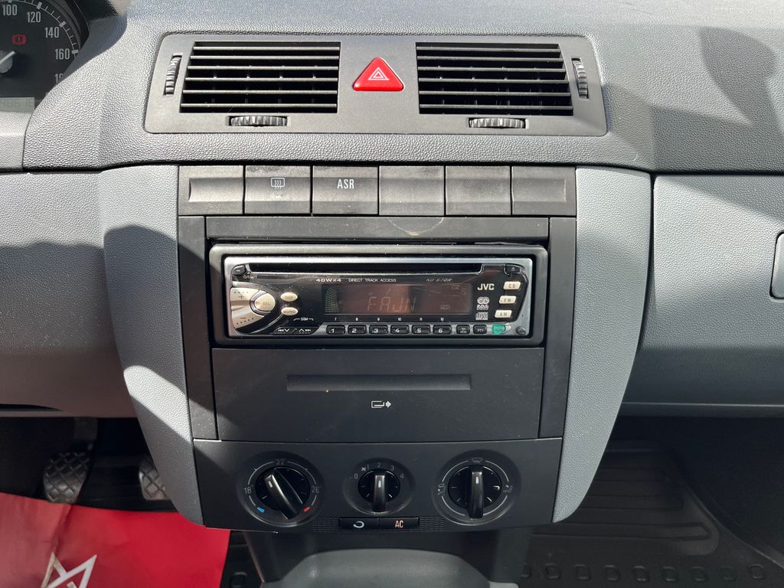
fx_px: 589
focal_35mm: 26
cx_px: 392
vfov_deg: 53.1
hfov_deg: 67.3
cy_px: 294
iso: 50
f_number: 1.6
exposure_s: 1/440
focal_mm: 5.1
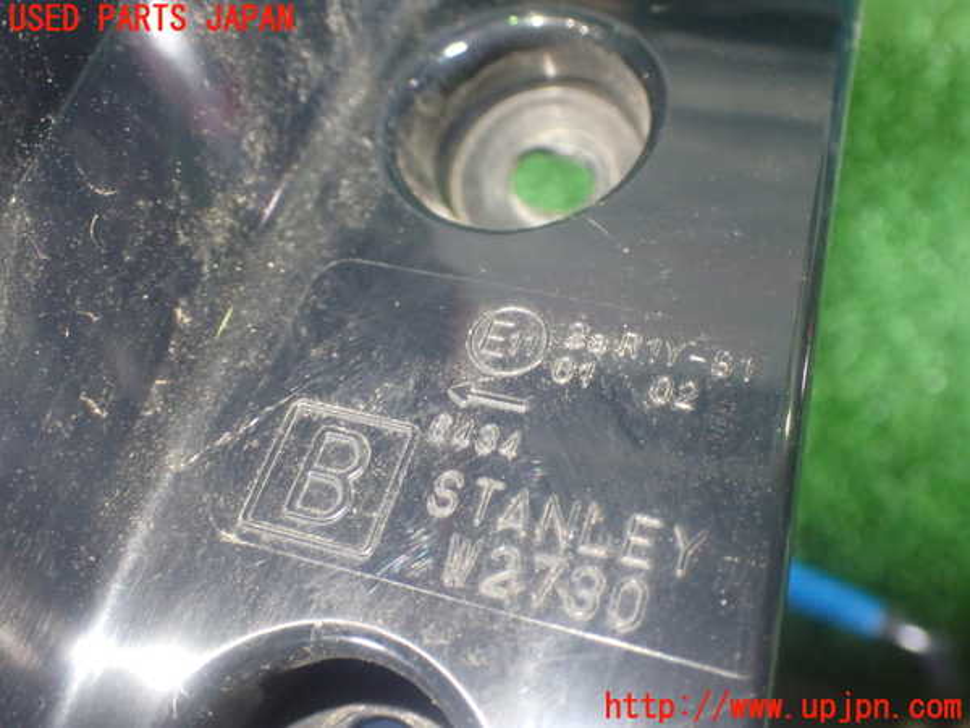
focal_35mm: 41
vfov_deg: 35.1
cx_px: 485
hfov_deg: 45.8
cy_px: 364
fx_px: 1149
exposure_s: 1/25
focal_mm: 7.31
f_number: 2.8
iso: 800
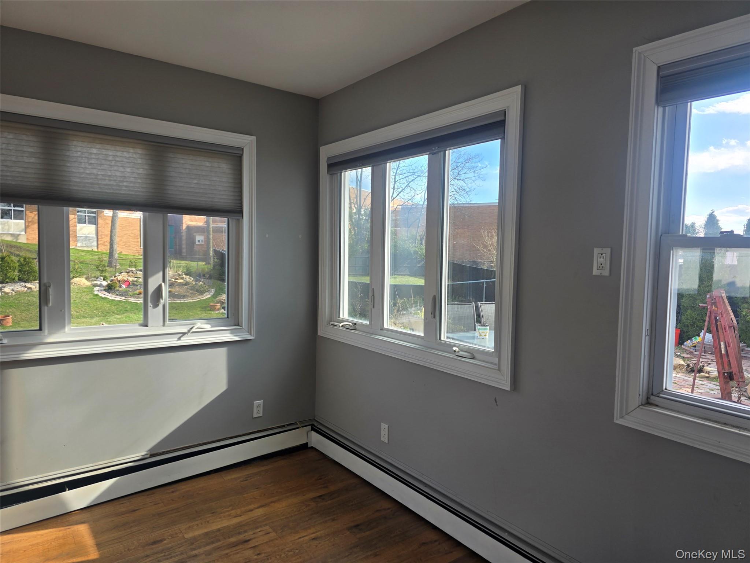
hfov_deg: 73.9
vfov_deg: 58.9
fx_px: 498
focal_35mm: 23
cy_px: 282
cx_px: 375
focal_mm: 6.3
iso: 16
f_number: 1.7
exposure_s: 1/180
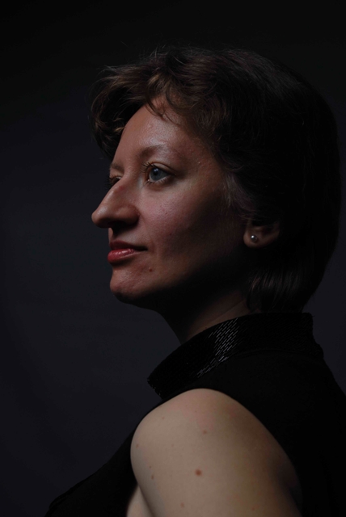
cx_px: 173
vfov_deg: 37.8
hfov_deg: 25.8
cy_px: 258
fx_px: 755
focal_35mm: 52
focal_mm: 35
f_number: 6.3
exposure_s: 1/60
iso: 100
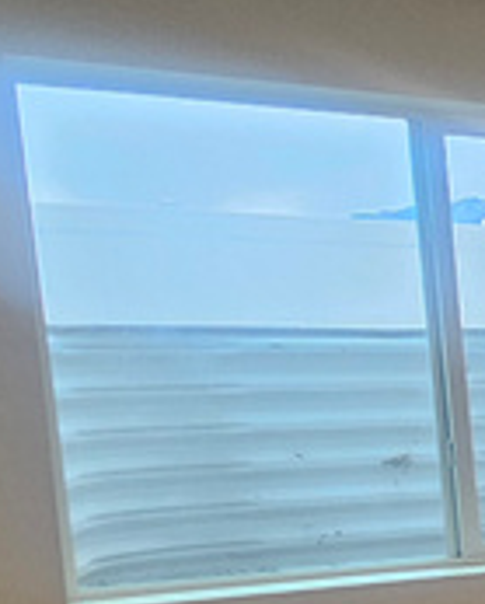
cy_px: 499
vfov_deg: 24.9
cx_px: 1598
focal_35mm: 75
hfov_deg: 10.3
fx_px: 1342
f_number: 2.2
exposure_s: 1/60
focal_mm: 2.2
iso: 200
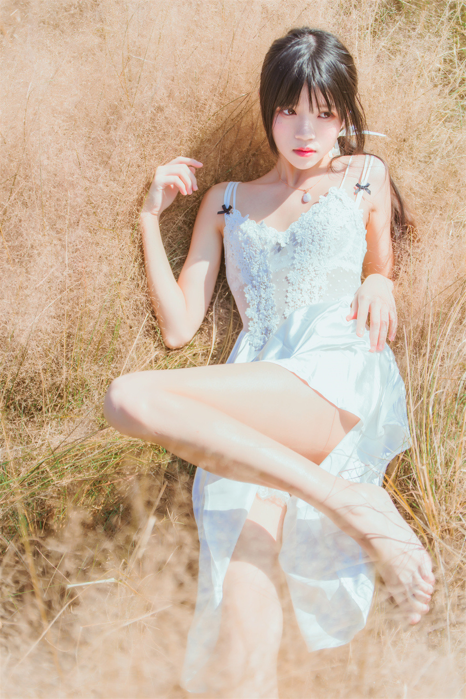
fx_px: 1358
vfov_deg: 28.8
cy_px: 350
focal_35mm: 70
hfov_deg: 19.5
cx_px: 233
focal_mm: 70
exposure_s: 1/640
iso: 50
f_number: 2.8
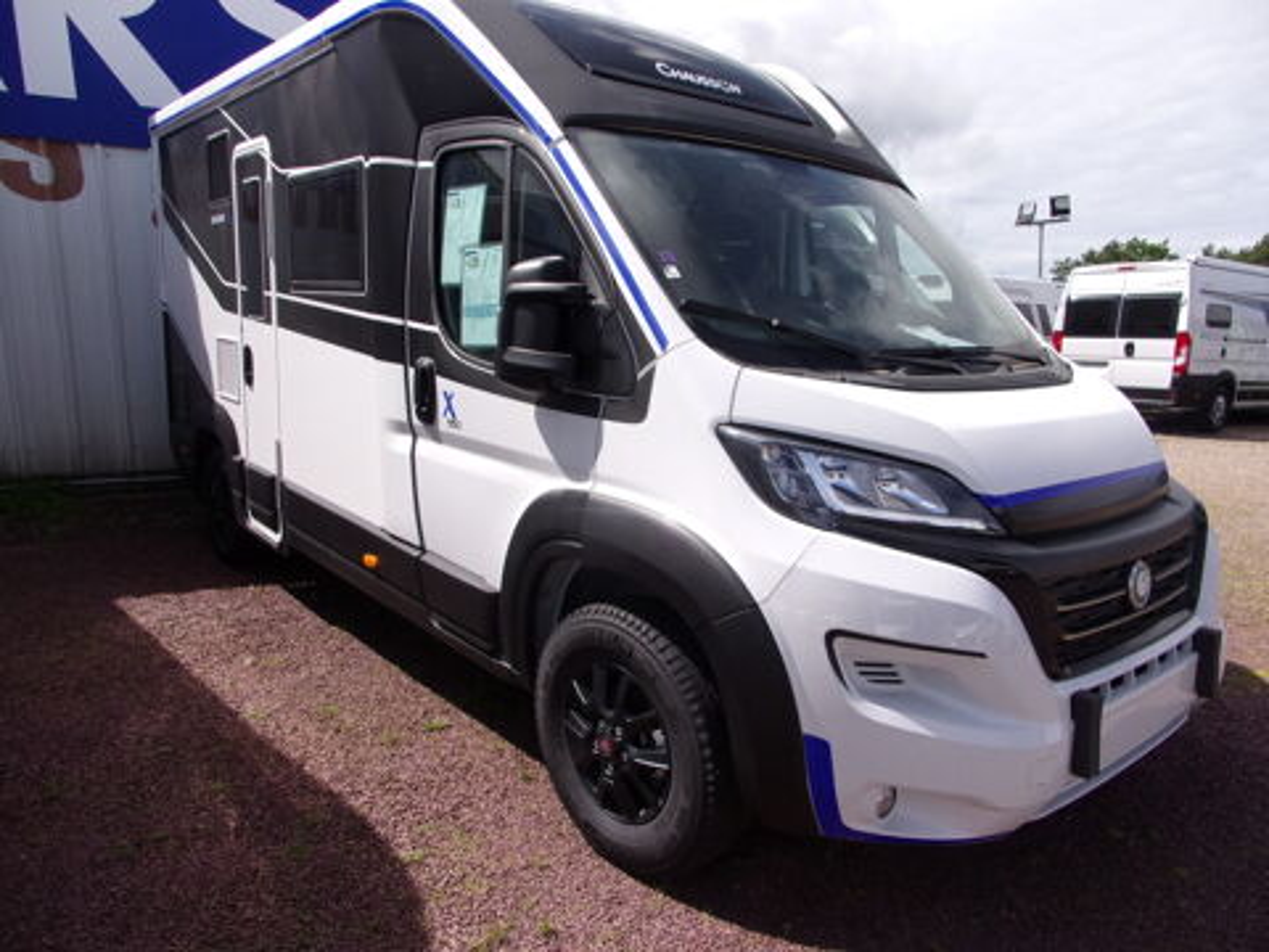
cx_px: 634
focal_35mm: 25
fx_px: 916
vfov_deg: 54.9
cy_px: 476
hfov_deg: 69.4
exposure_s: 1/850
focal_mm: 4.5
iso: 80
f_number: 3.6
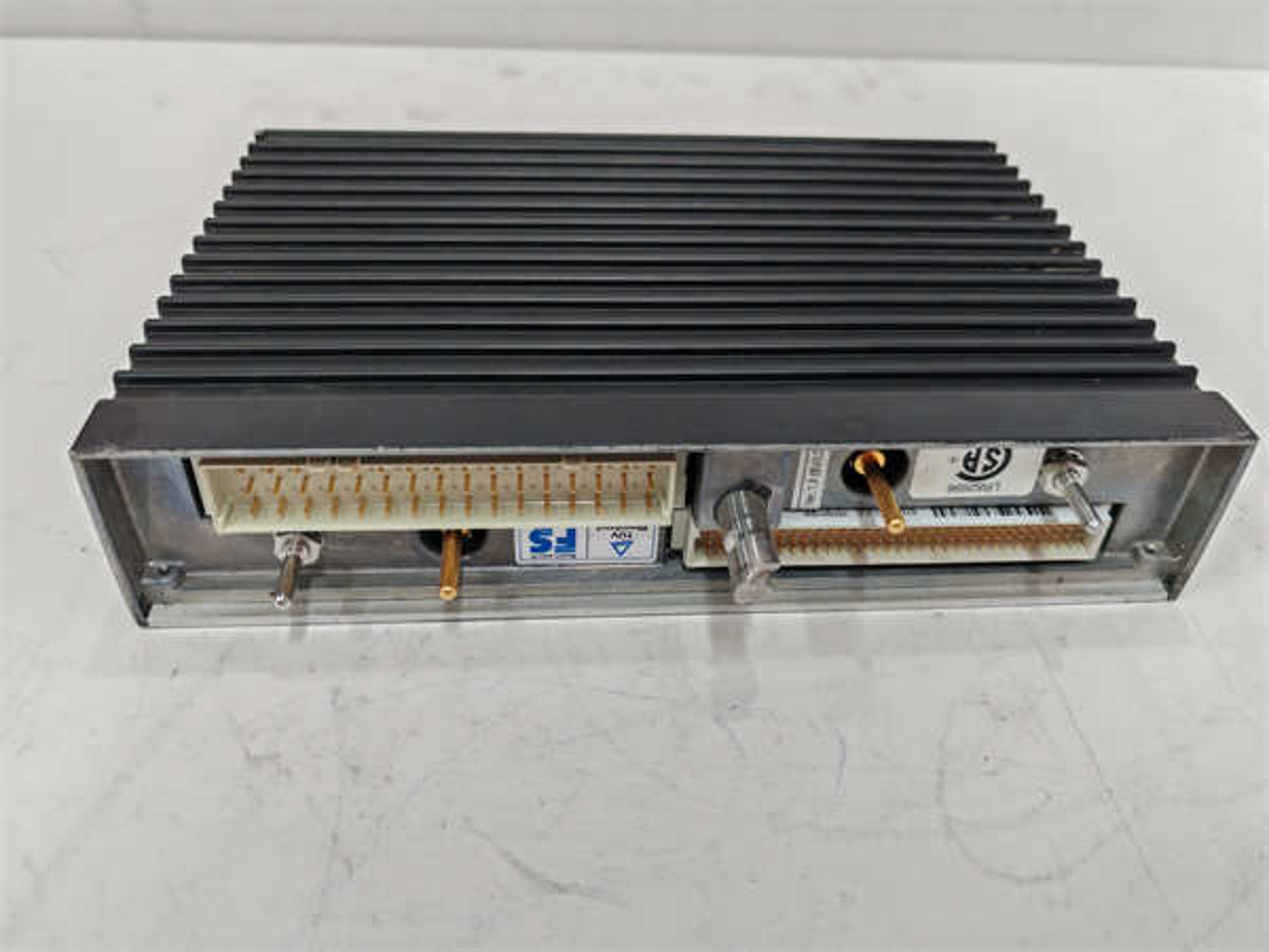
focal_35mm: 27
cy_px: 476
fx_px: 990
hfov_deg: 65.3
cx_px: 634
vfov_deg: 51.4
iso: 200
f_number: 1.95
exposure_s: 1/100
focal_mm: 5.52
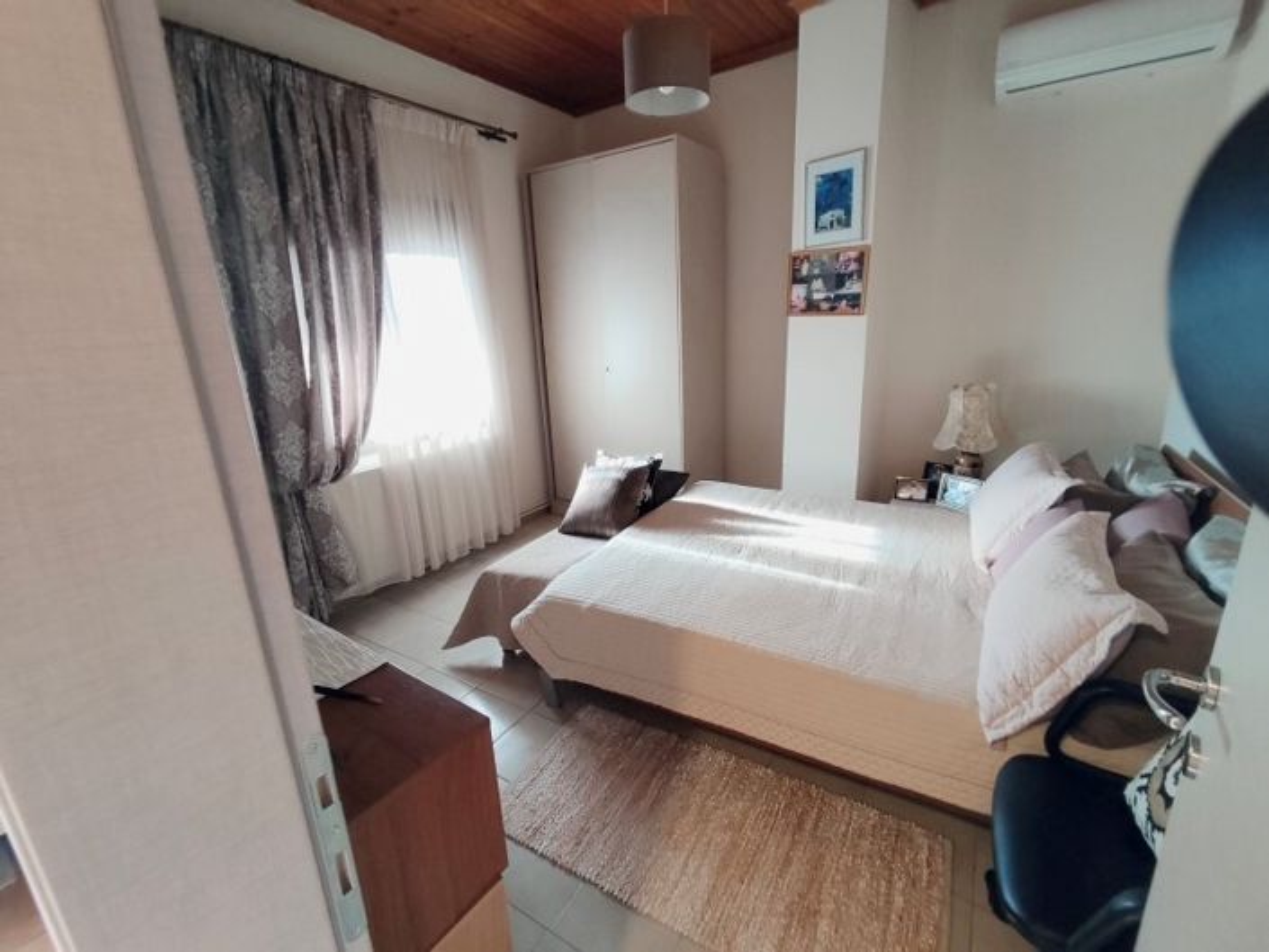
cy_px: 476
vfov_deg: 81.8
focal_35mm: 15
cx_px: 634
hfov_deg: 98.2
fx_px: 550
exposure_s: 1/50
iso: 250
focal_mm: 1.65
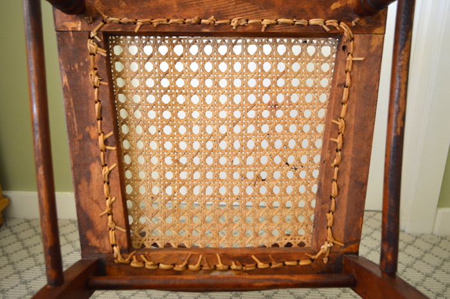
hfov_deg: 57.2
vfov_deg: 39.9
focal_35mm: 33
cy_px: 150
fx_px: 412
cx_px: 225
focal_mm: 22
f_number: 3.8
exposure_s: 1/20
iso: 400
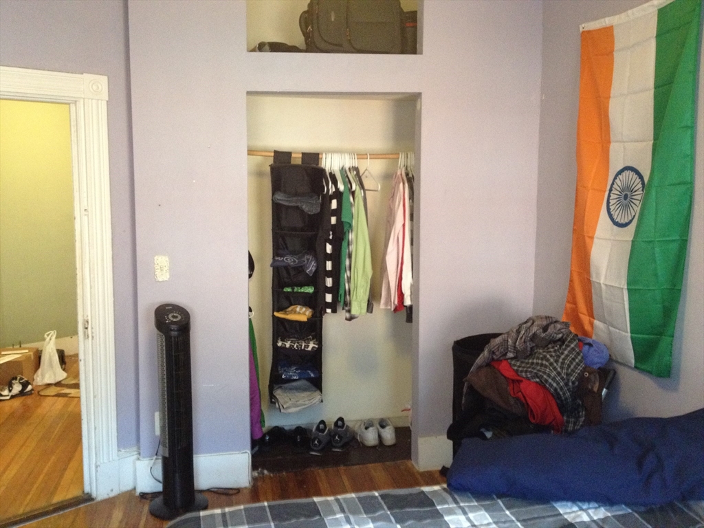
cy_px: 264
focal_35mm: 35
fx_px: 712
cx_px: 352
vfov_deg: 40.7
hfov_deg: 52.6
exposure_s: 1/20
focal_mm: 4.28
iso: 320
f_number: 2.4
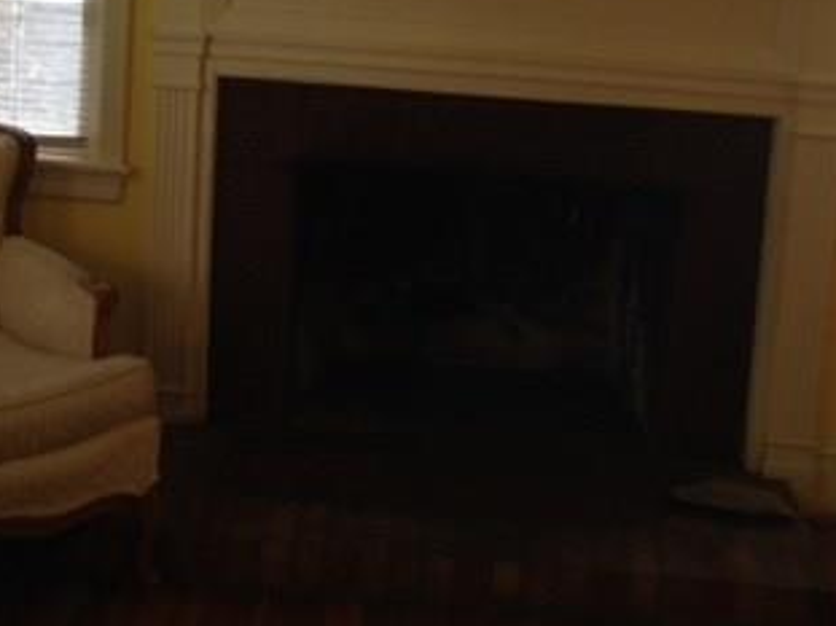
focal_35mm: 68
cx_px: 411
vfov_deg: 21.2
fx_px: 1642
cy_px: 89
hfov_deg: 28.6
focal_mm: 4.12
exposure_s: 1/20
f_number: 2.4
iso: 50
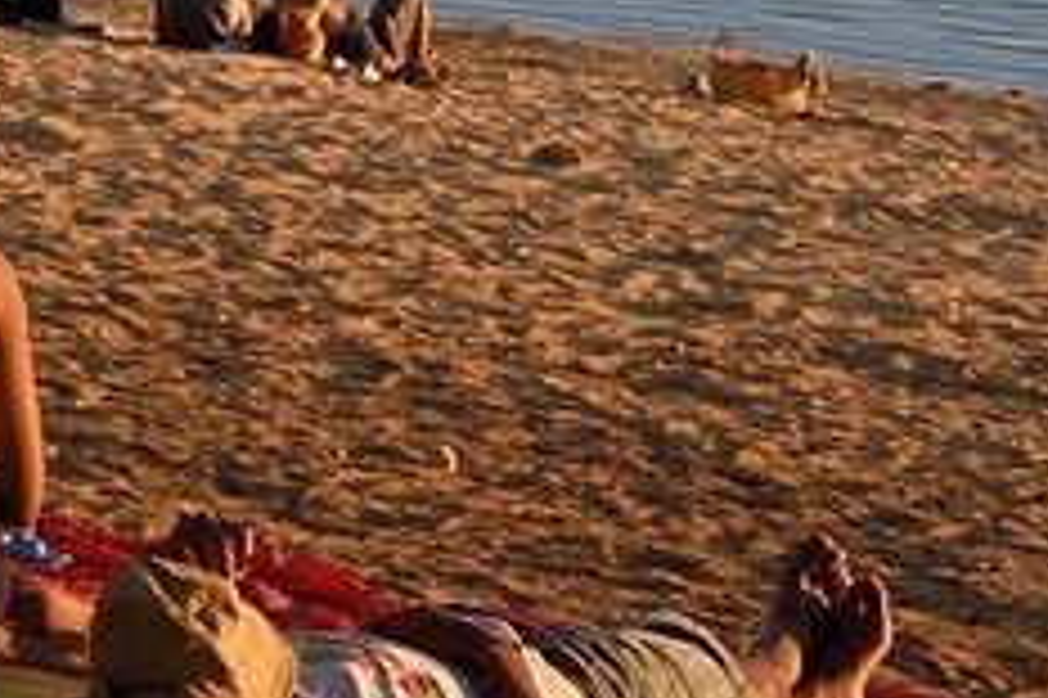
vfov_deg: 7.6
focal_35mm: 165
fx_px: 4800
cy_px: -1081
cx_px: -2298
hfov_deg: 9.3
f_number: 8
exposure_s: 1/160
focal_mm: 24
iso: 200
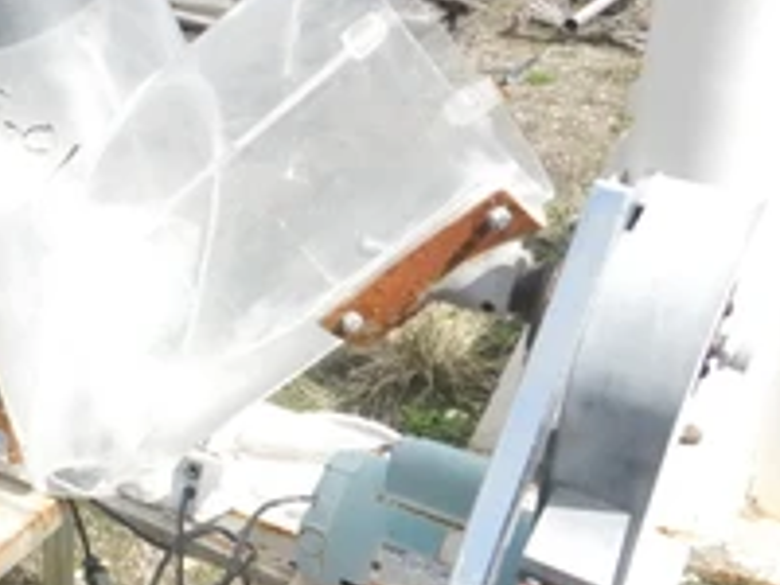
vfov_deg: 30.1
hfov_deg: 37.9
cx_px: 136
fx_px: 1082
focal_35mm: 48
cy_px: 378
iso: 1600
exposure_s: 1/1500
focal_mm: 4.3
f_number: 8.2
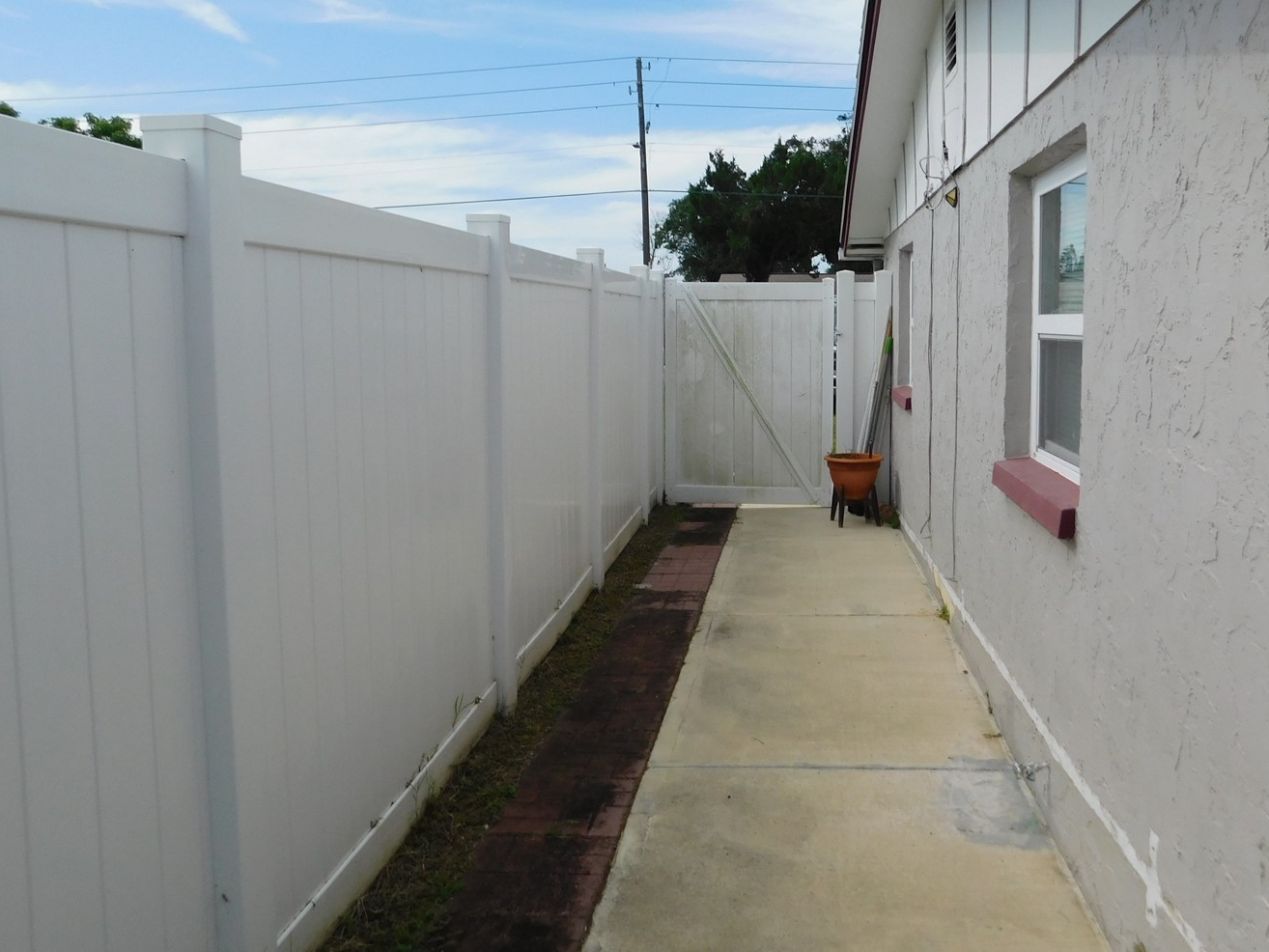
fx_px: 1027
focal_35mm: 28
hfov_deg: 63.2
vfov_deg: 49.6
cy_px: 406
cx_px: 715
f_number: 6
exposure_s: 1/500
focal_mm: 4
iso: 125
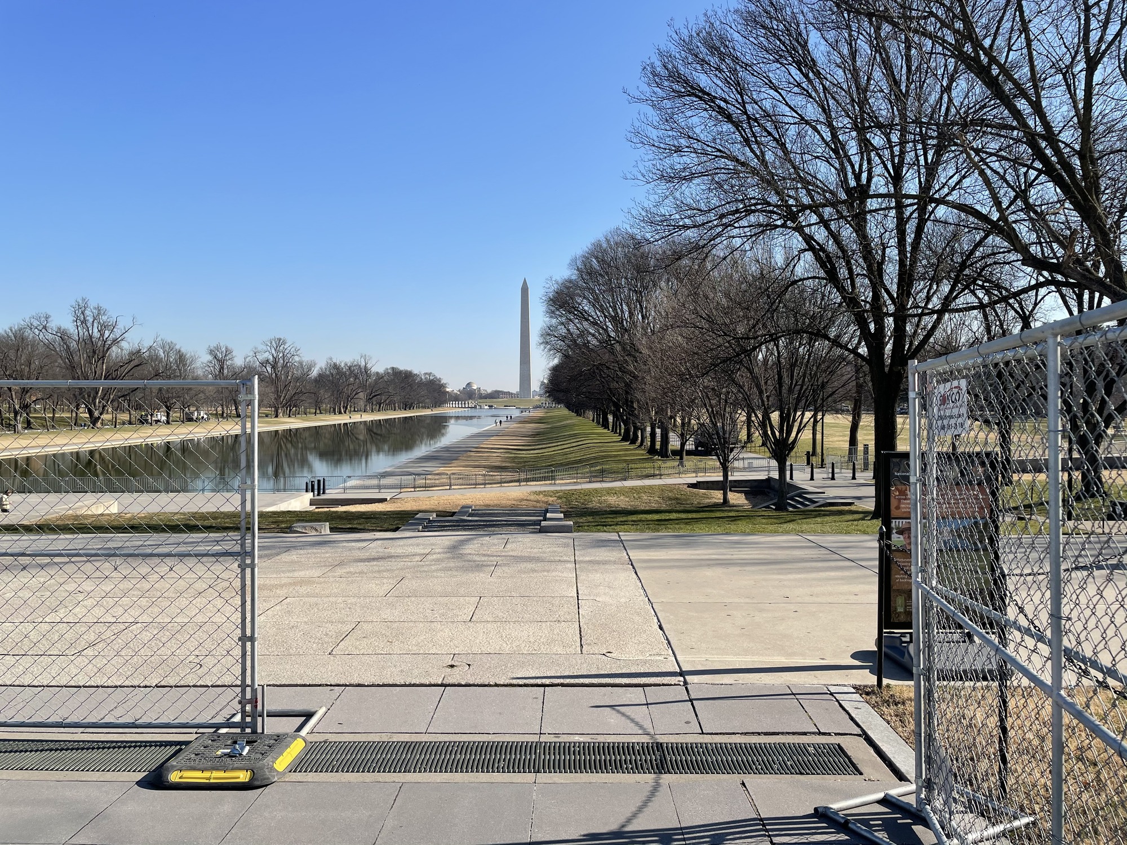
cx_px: 564
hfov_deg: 67.3
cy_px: 422
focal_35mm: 26
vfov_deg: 53.1
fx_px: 846
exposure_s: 1/3125
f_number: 1.6
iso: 32
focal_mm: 4.2
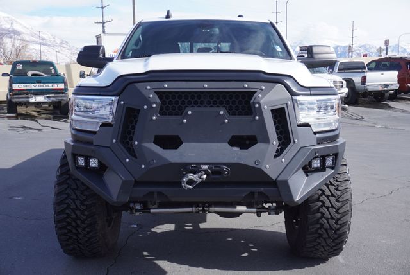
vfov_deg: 33.1
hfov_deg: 47.9
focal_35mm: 40
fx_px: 462
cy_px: 138
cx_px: 205
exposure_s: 1/200
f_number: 8
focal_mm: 27
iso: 100
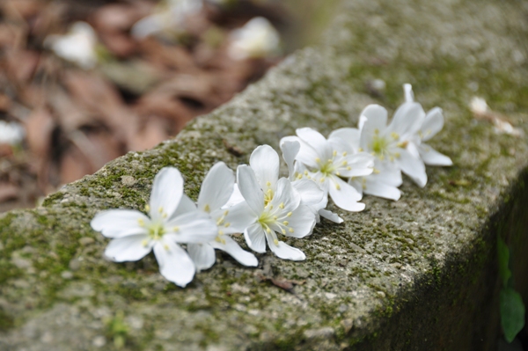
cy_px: 176
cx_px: 264
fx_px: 2638
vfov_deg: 7.6
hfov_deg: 11.4
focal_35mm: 180
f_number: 7.1
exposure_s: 1/200
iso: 200
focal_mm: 120
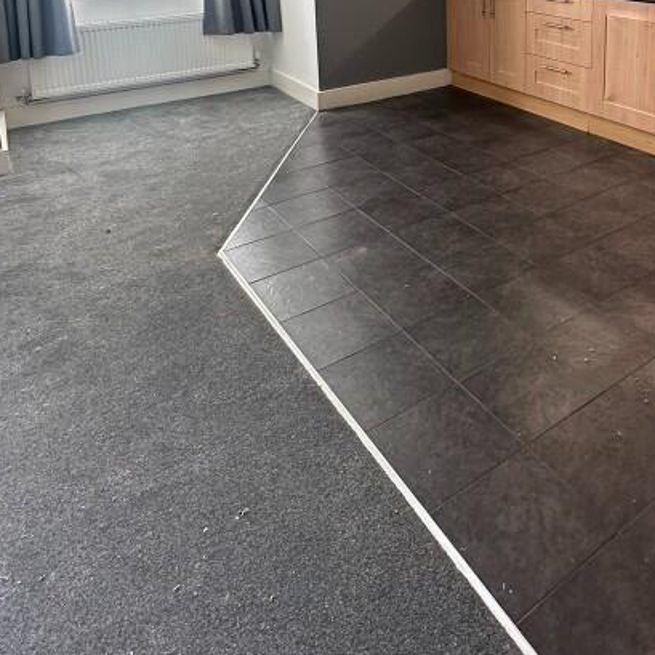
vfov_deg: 45.4
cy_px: 19
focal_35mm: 31
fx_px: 664
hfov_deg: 50.3
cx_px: 495
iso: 160
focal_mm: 2.22
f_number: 2.2
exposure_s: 1/99
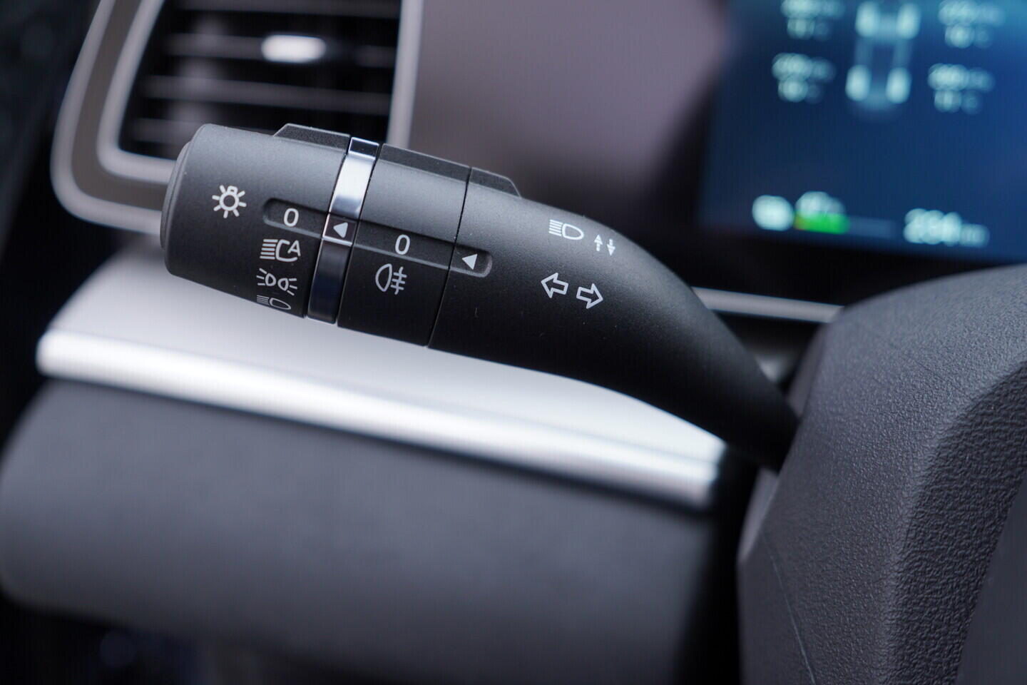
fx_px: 1027
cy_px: 342
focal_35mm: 36
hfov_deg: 53.1
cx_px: 514
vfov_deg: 36.9
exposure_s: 1/50
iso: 125
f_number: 3.2
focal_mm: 24
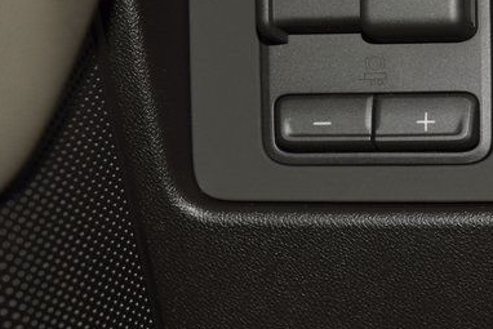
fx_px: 2411
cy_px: 94
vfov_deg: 7.8
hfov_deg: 11.6
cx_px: 404
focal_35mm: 176
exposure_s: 1/125
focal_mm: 70
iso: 100
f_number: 8
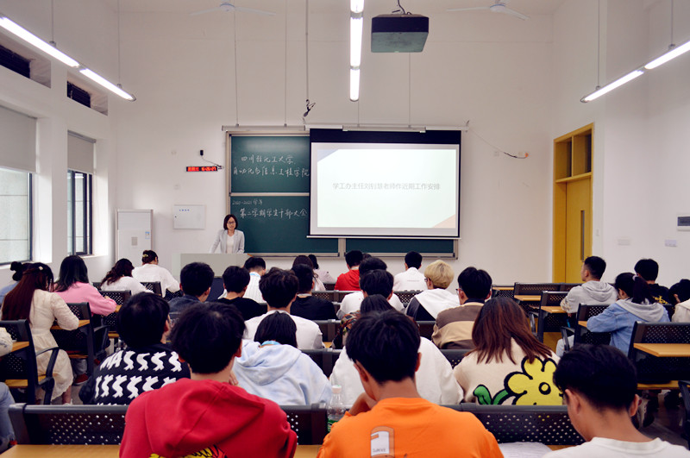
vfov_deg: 47.8
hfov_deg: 67.5
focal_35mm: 27
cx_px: 345
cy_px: 229
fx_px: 517
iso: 400
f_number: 4
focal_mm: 18
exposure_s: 1/60
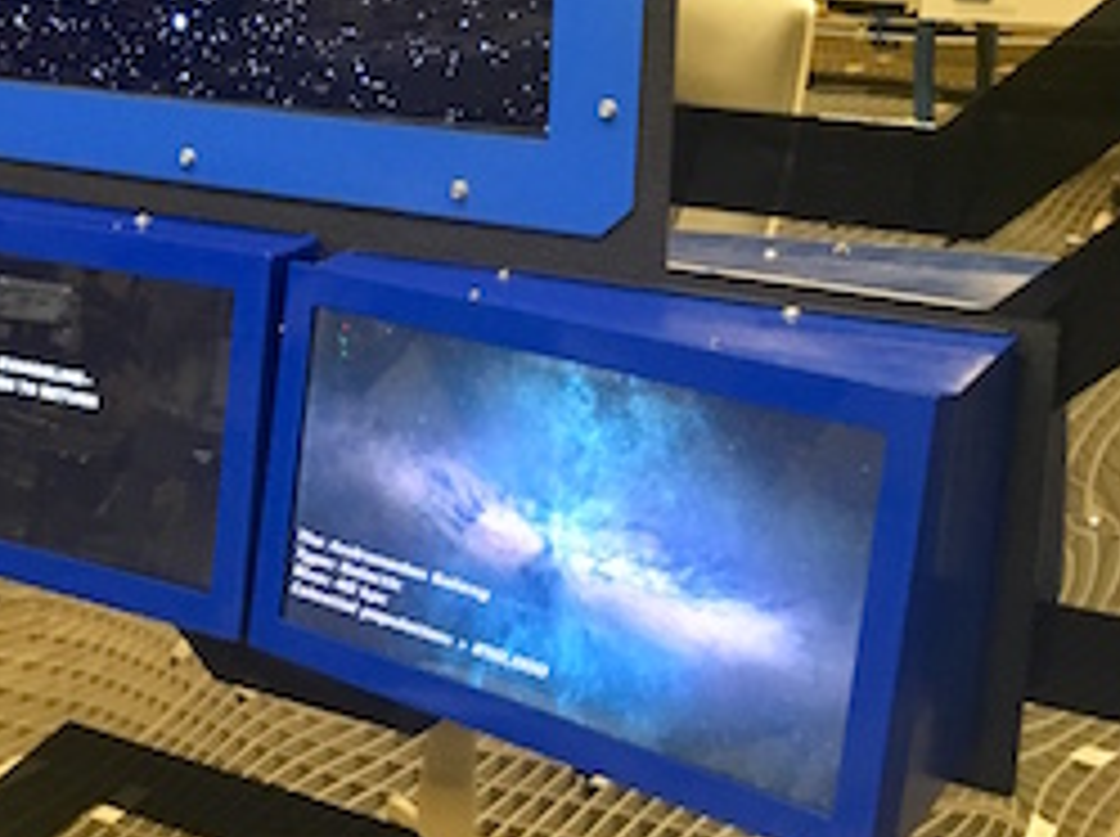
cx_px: -144
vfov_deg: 20.8
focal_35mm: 70
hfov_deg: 25.6
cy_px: 238
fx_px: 2262
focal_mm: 4.15
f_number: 2.2
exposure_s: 1/30
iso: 160
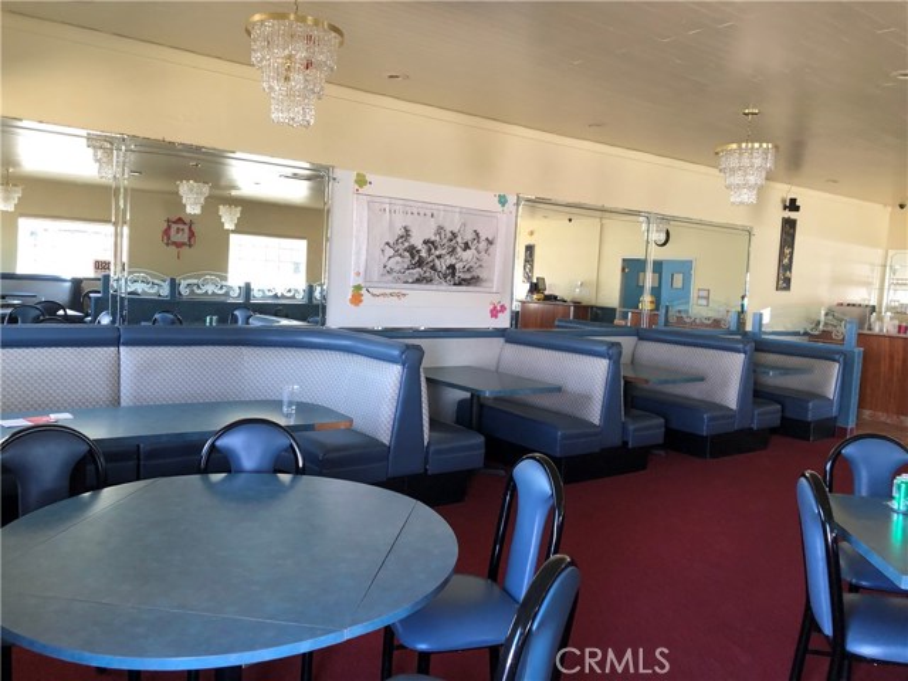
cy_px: 340
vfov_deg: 49.7
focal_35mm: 28
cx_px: 454
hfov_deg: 63.4
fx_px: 734
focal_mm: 3.99
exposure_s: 1/30
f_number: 1.8
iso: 32
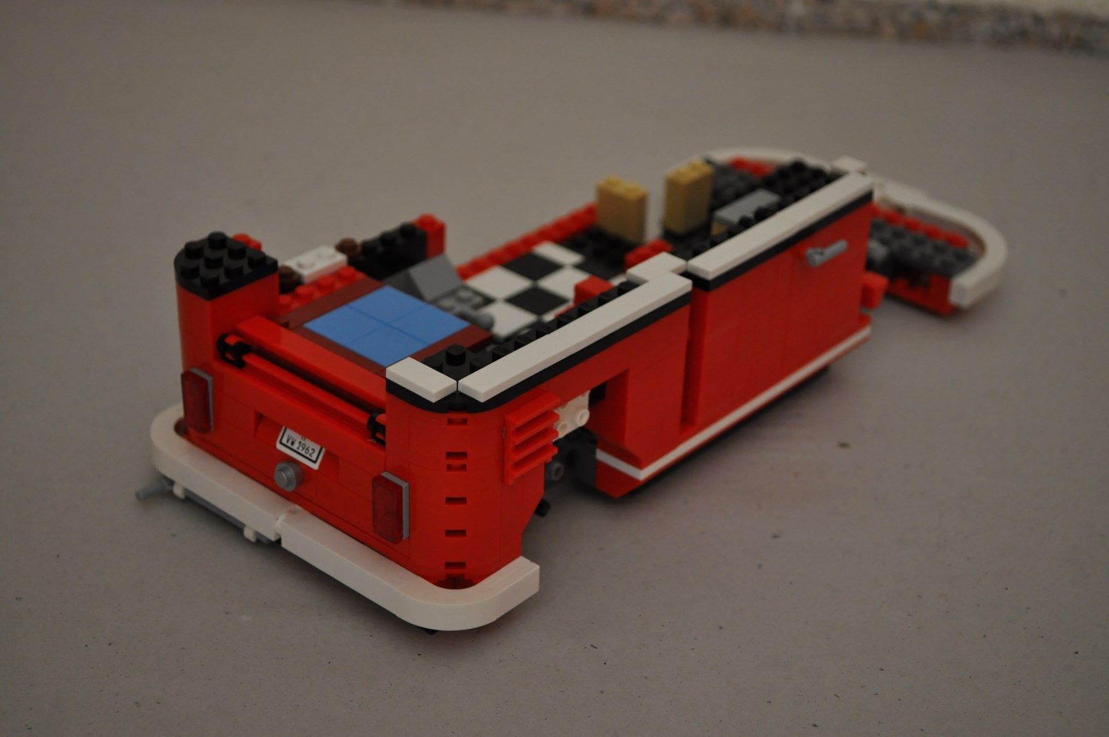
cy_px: 368
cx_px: 554
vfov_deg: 21.5
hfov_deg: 31.9
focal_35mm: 63
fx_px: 1939
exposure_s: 1/60
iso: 800
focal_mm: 42
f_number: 5.3
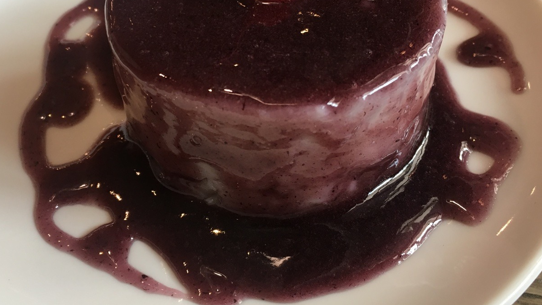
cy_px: 109
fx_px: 532
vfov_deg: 31.8
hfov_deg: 53.9
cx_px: 243
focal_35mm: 37
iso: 50
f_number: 2.2
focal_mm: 4.15
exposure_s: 1/33
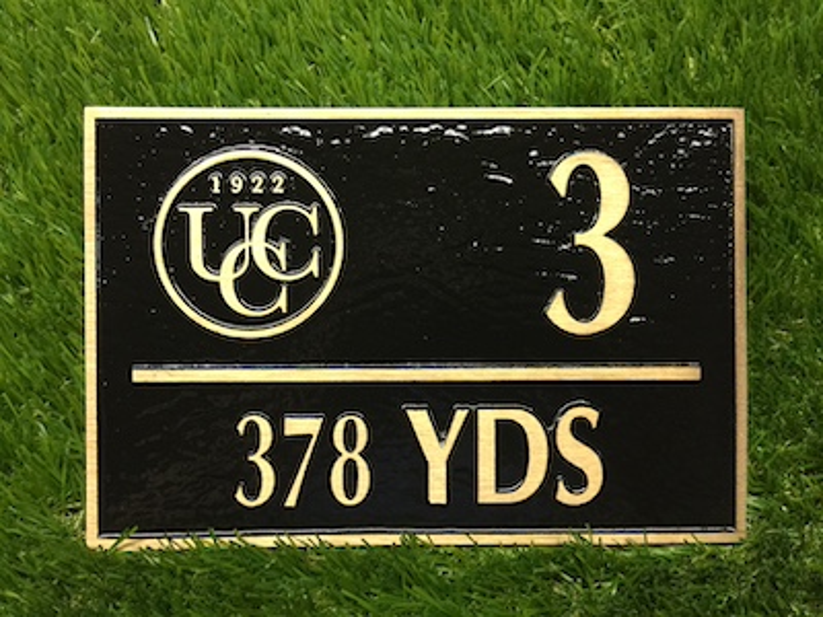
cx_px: 412
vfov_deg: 48.2
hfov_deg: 61.7
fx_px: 689
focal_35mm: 29
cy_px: 308
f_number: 2.2
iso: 50
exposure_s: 1/30
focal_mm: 4.15
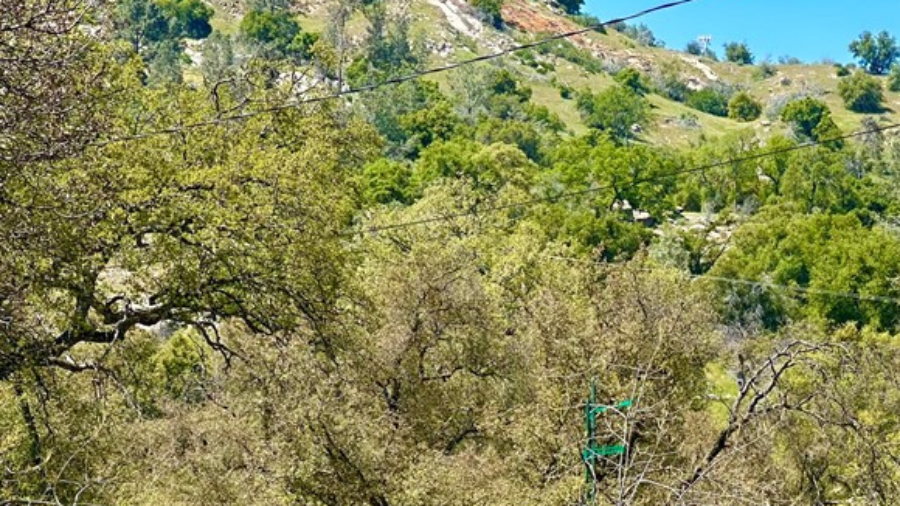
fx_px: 3531
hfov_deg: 14.4
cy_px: 529
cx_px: 720
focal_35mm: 148
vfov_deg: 8.1
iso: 32
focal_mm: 9
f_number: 2.8
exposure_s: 1/457
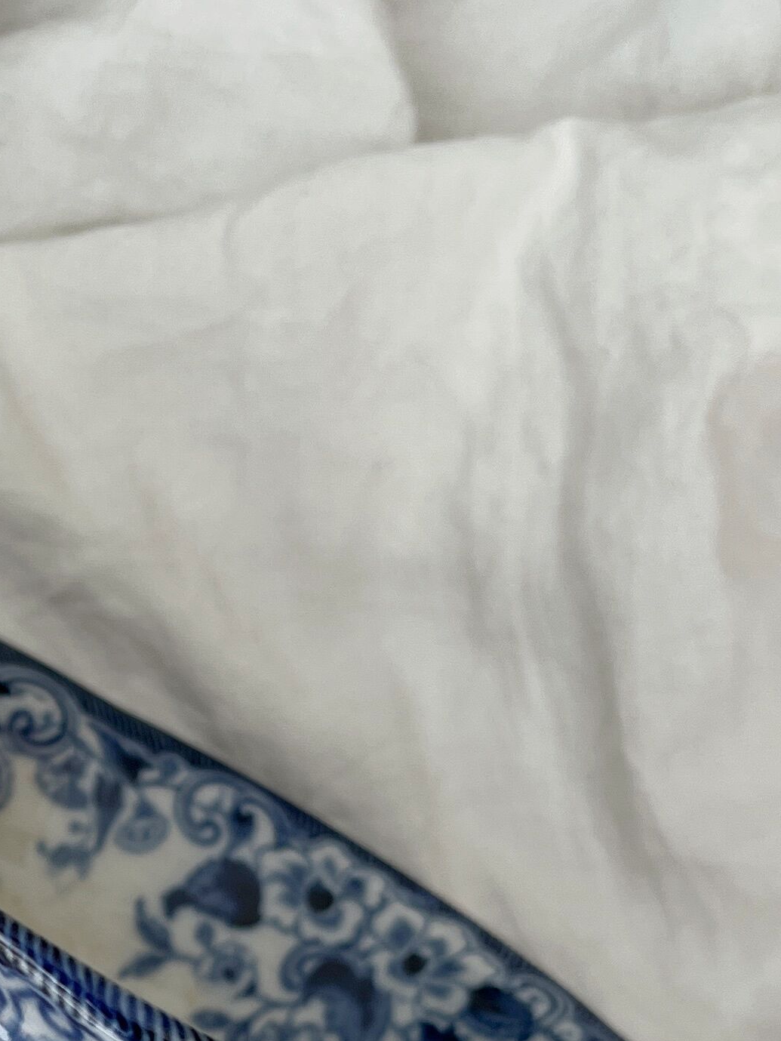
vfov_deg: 24.3
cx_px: -22
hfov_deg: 18.8
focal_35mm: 76
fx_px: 2285
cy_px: 1086
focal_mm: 5.1
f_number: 1.6
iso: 50
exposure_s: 1/122
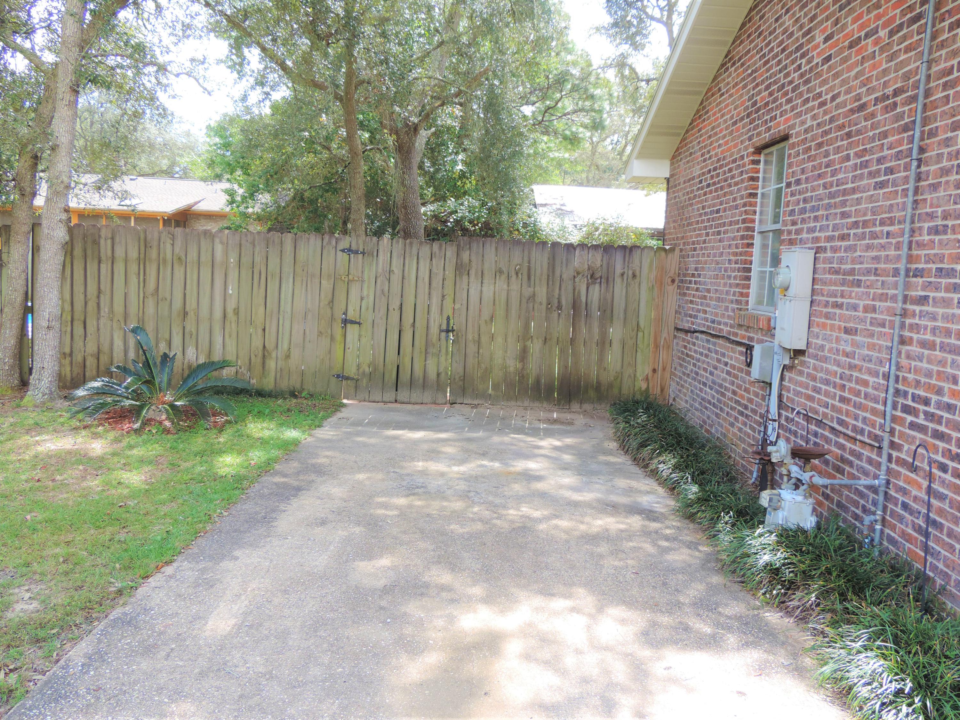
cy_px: 360
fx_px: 832
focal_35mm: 30
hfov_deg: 60.0
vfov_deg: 46.8
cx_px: 480
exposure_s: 1/160
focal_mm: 5.3
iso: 80
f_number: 3.1
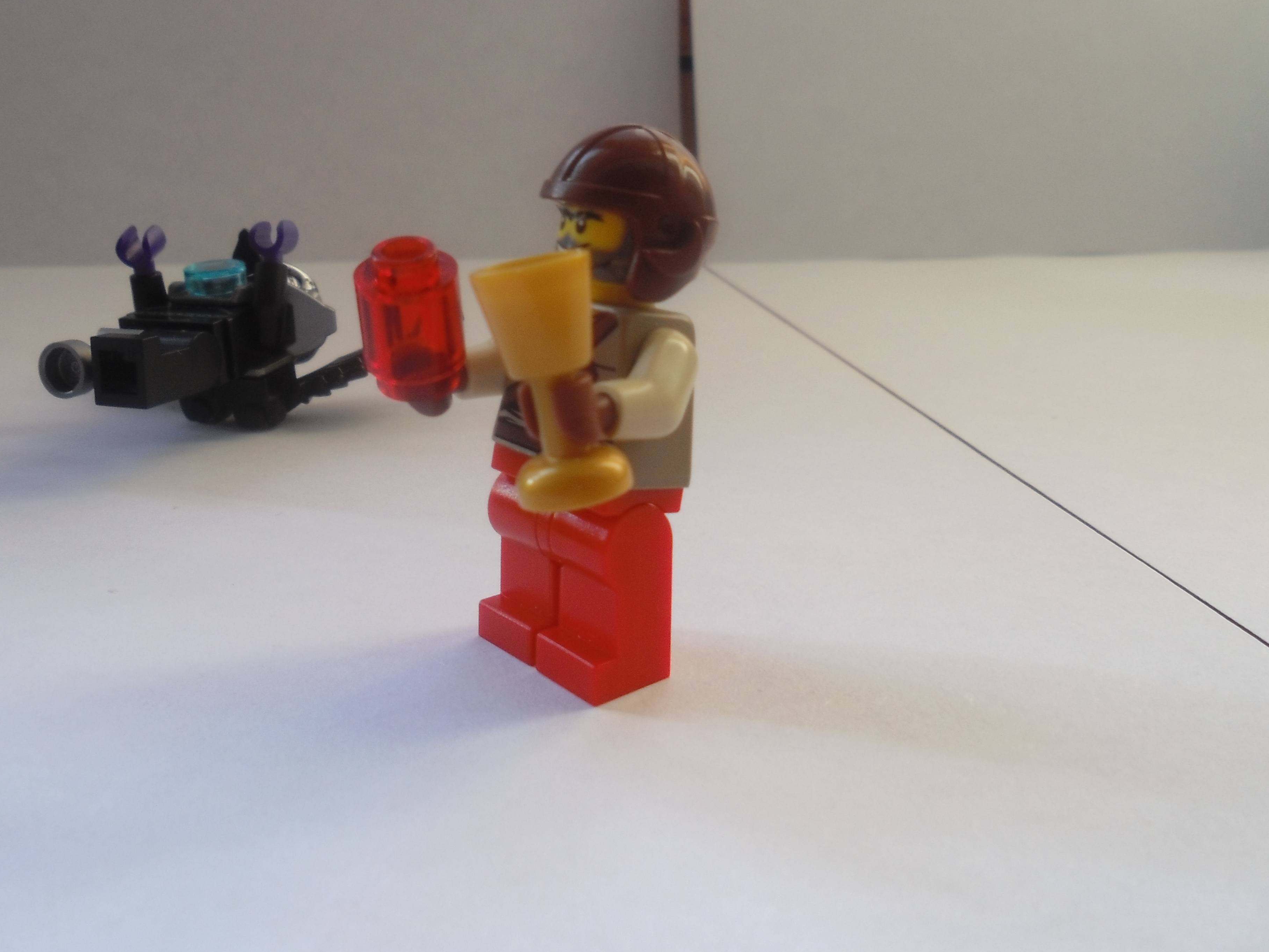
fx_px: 1210
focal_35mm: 33
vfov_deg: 42.6
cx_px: 568
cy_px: 350
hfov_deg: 55.2
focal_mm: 4.6
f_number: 3.5
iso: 80
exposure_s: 1/50
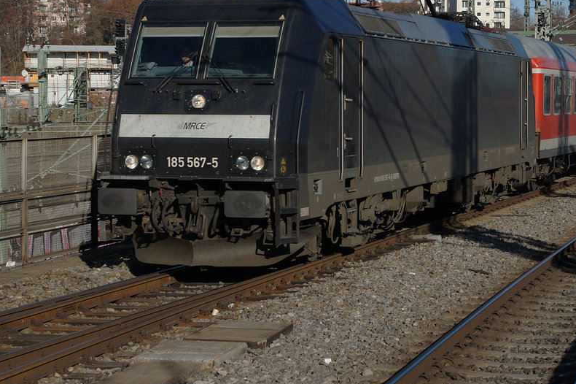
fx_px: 1276
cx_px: 436
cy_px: 108
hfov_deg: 25.1
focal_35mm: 80
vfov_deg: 17.0
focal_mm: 35
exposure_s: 1/640
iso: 125
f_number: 6.3
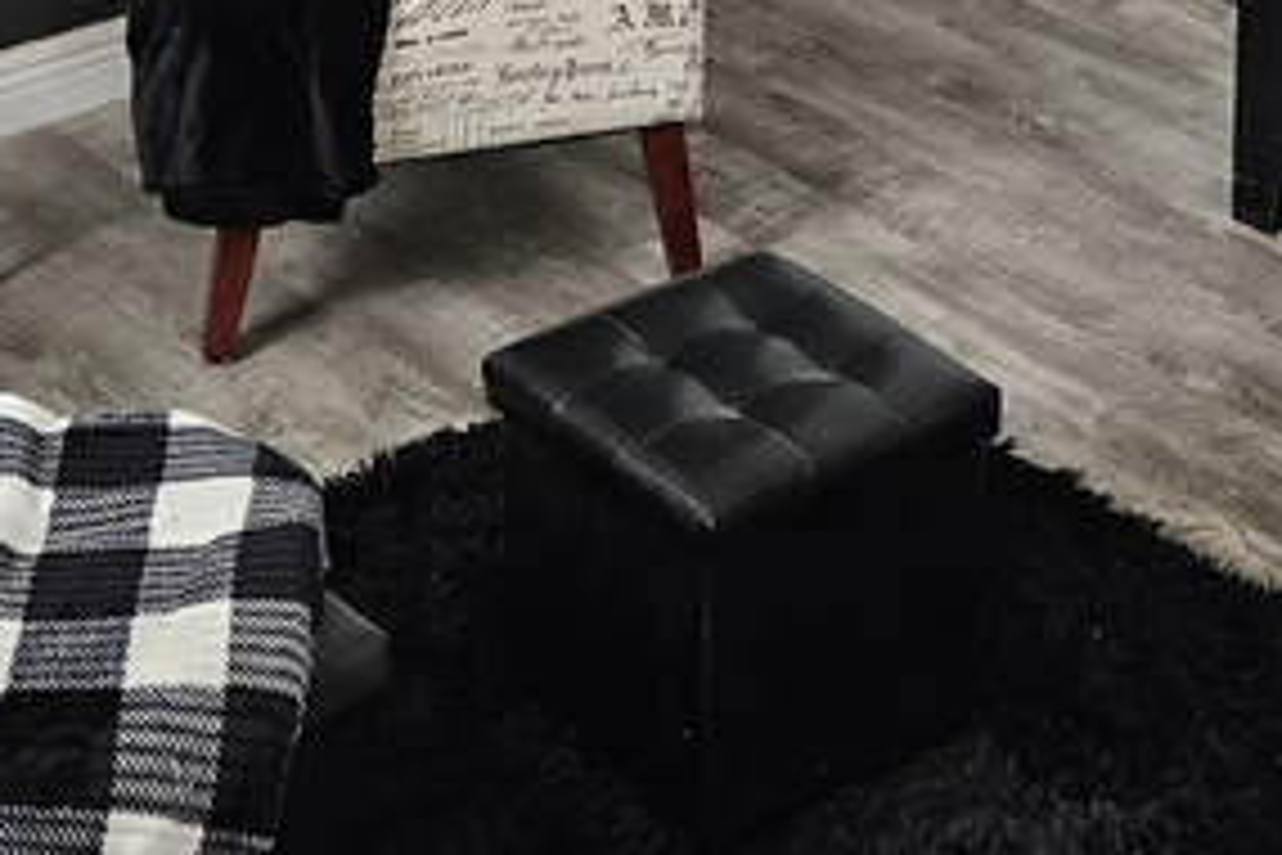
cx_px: 756
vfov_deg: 13.7
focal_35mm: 86
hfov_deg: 23.6
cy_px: -801
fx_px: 3062
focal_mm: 5.4
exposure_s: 1/170
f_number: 1.8
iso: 320
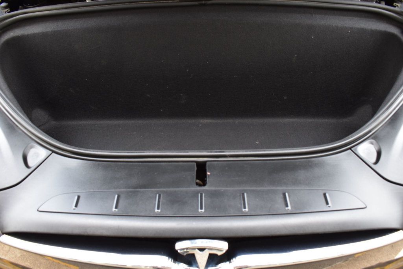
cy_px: 134
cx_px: 202
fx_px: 369
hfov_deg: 57.2
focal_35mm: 33
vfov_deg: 39.9
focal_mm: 22
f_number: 6.3
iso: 400
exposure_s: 1/15
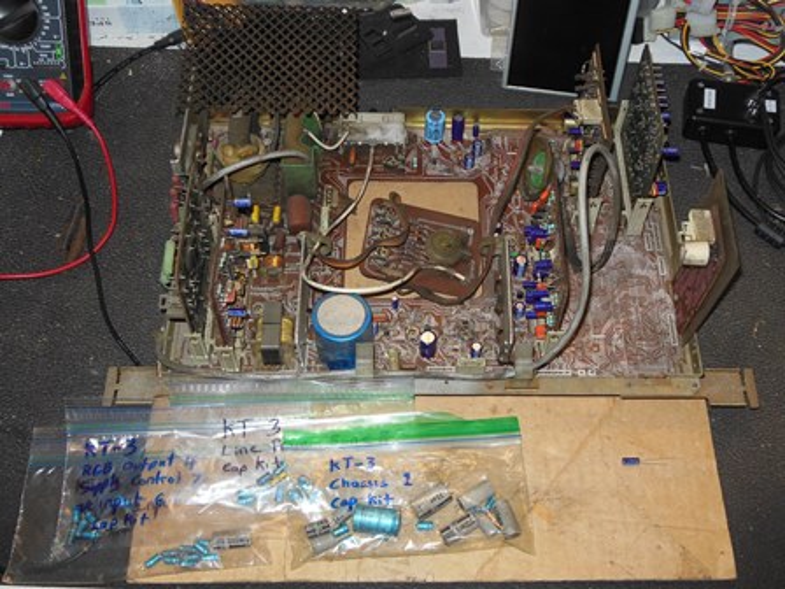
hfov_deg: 49.0
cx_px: 392
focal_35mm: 38
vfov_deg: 37.7
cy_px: 294
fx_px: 862
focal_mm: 6.8
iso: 200
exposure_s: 1/30
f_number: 3.6
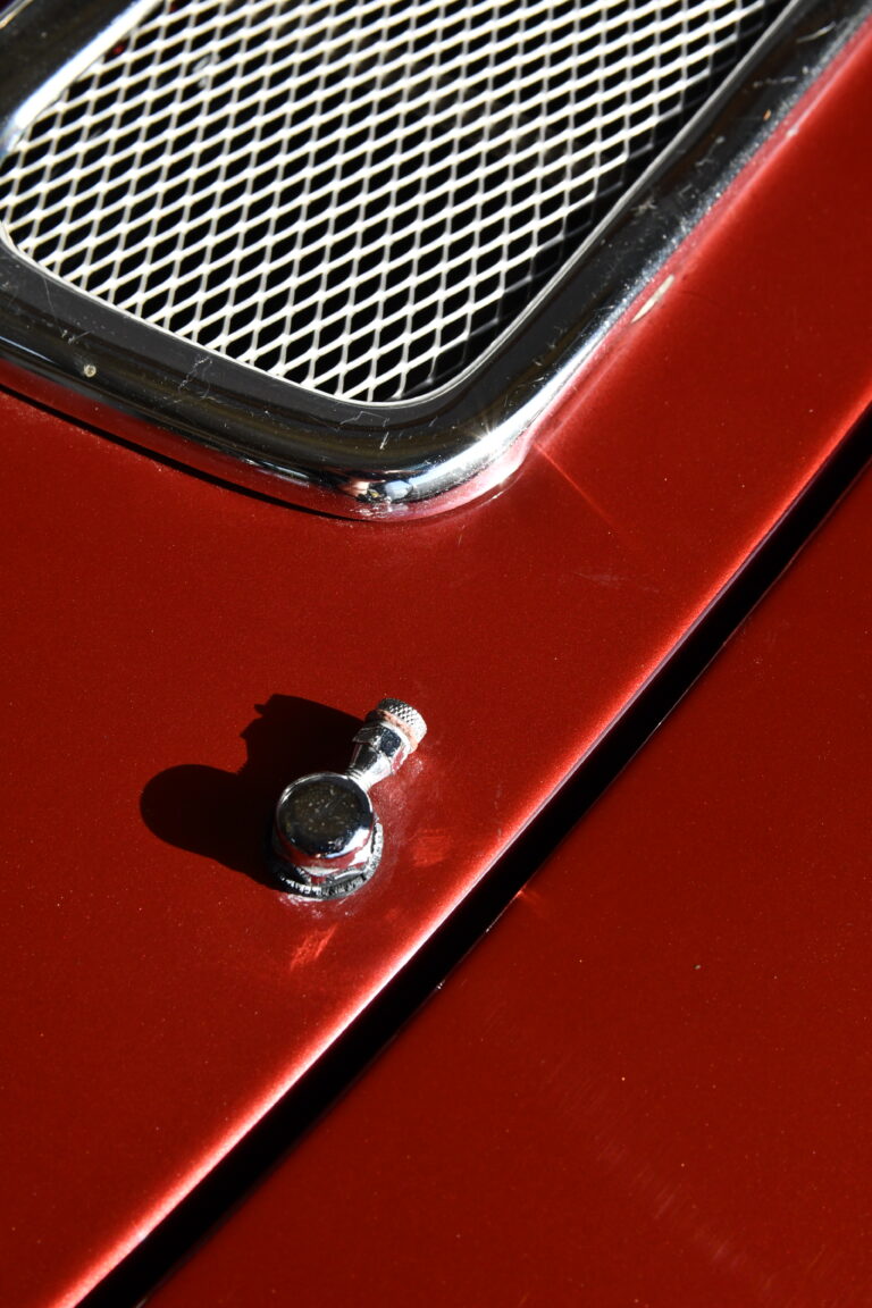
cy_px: 654
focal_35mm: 75
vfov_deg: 27.0
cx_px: 436
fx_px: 2725
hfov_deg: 18.2
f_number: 11
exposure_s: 1/500
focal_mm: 50
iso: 800
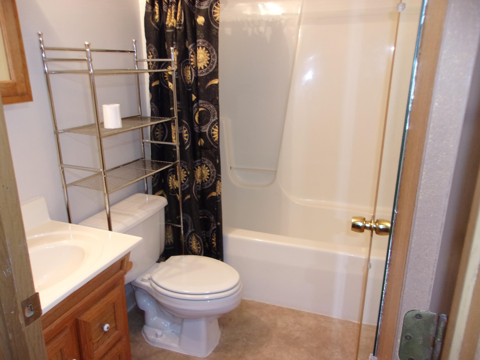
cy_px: 180
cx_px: 240
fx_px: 374
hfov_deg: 65.3
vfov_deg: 51.4
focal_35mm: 27
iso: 200
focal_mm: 4.9
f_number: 3
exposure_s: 1/34
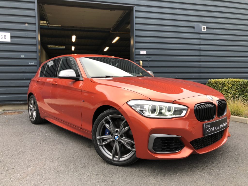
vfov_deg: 49.7
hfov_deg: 63.4
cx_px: 124
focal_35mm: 28
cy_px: 93
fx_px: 201
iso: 32
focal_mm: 4
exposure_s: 1/100
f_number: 1.8
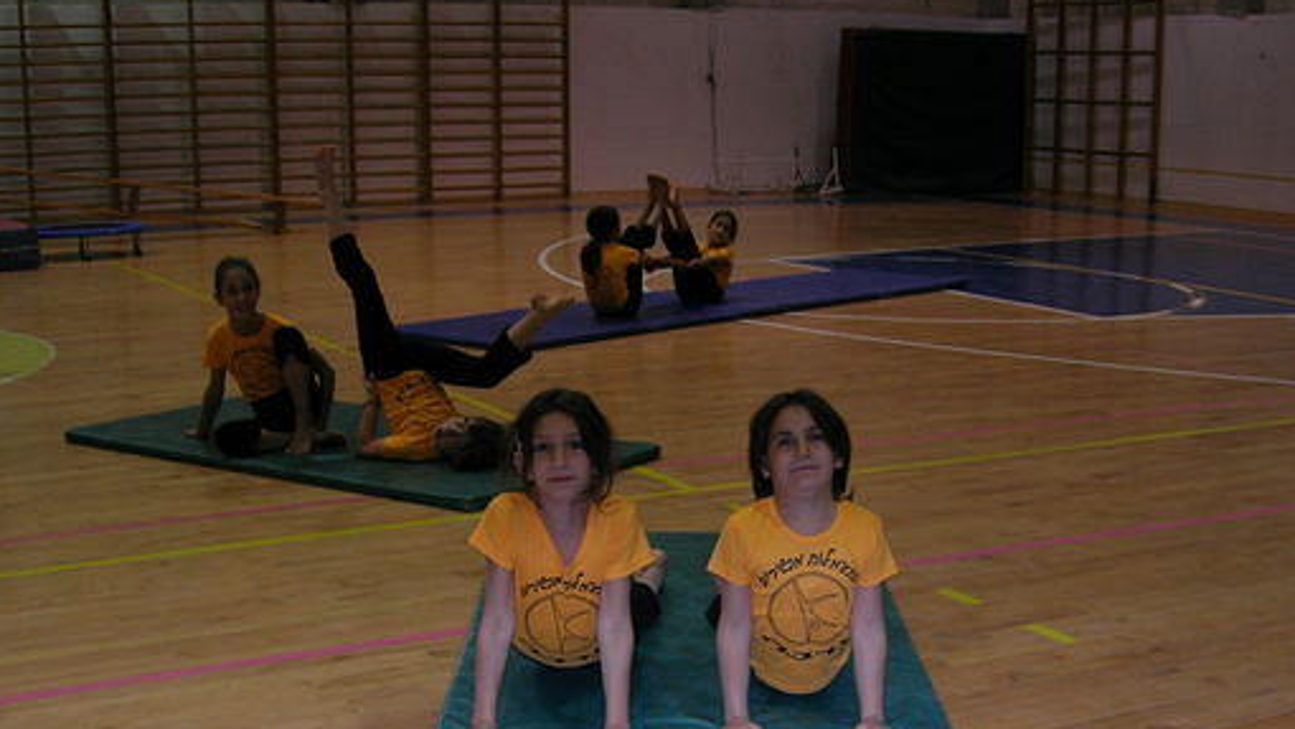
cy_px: 594
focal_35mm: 52
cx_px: 668
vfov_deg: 22.7
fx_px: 1786
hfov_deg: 39.9
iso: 89
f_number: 2.8
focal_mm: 7.8
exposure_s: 1/60.1
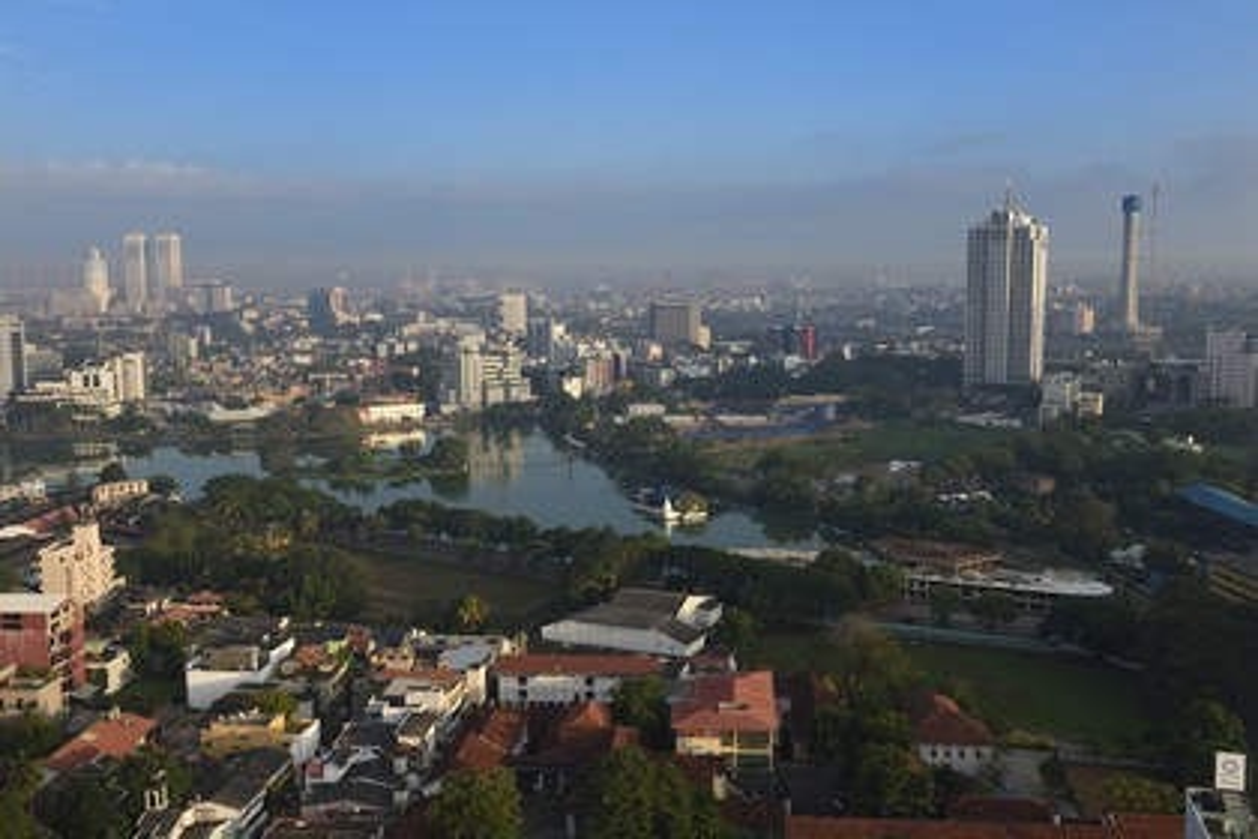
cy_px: 420
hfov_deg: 50.7
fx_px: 1328
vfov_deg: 35.1
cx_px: 629
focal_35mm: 38
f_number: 9
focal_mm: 38
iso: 200
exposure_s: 1/250
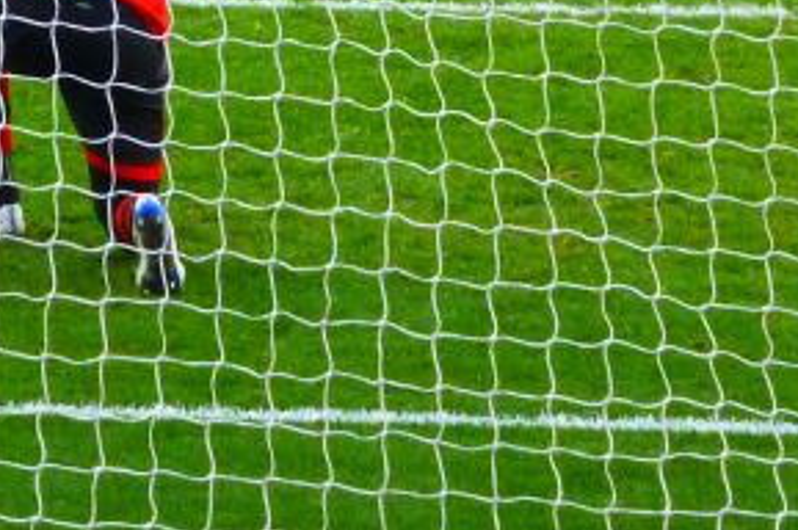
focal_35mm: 441
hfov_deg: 4.7
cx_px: 232
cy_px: -389
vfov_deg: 3.1
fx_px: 9764
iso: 400
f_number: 5.3
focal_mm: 18.2
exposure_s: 1/60
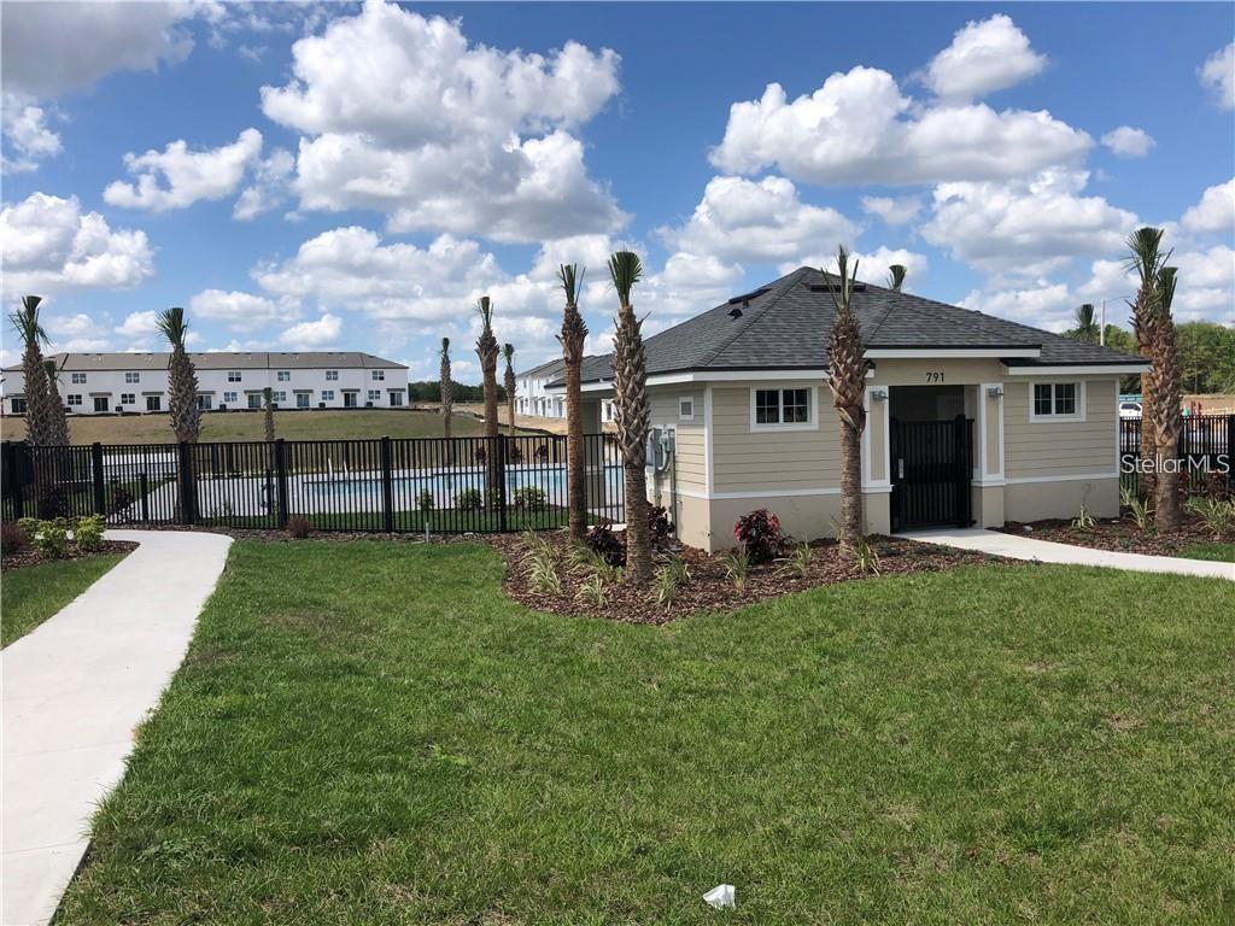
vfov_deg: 49.7
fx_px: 999
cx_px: 618
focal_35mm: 28
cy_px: 463
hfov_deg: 63.4
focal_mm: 3.99
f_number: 1.8
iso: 25
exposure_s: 1/2558
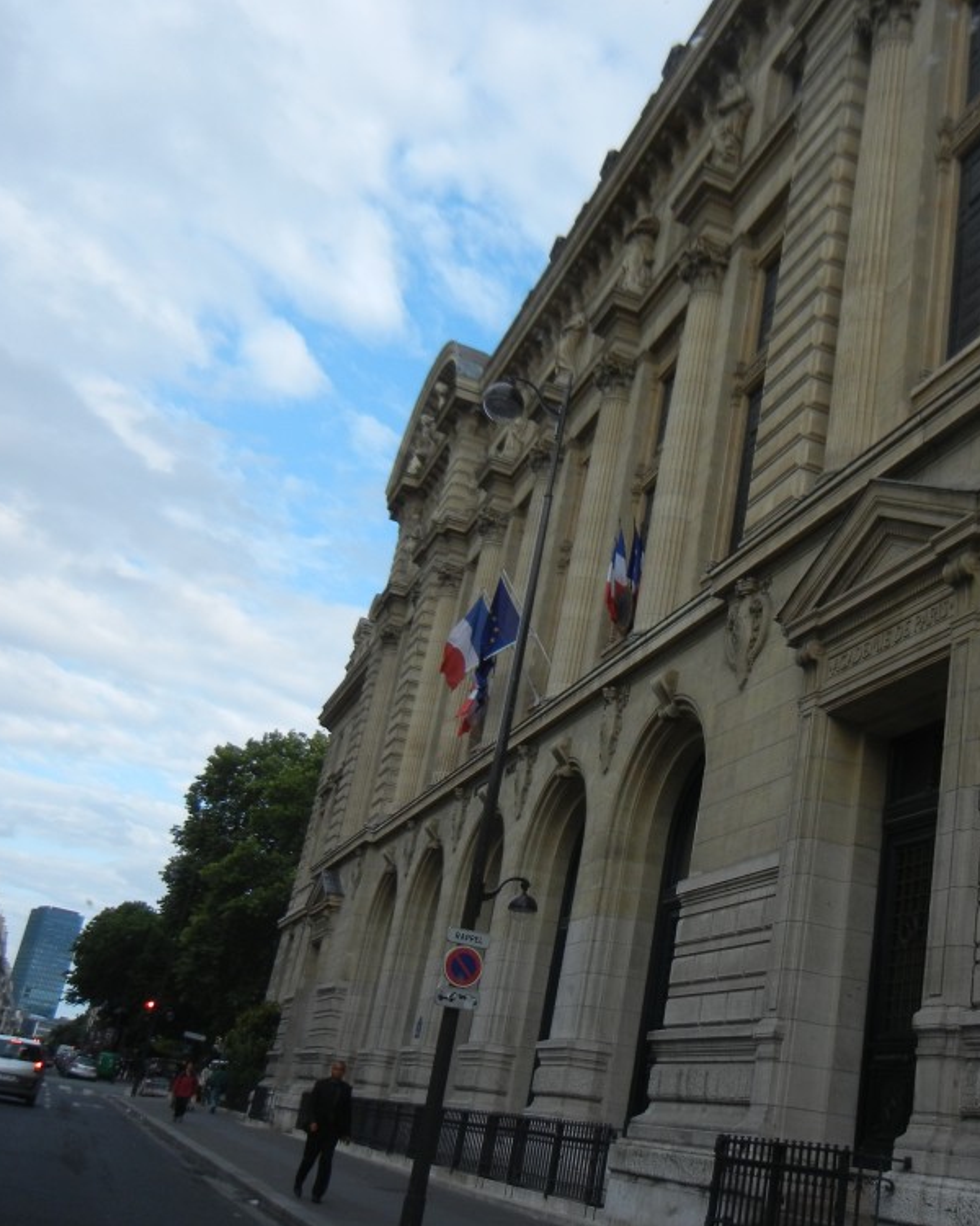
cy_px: 626
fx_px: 1450
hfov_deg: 36.7
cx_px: 697
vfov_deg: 45.8
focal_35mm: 40
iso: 160
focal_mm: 5.4
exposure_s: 1/656
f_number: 3.5
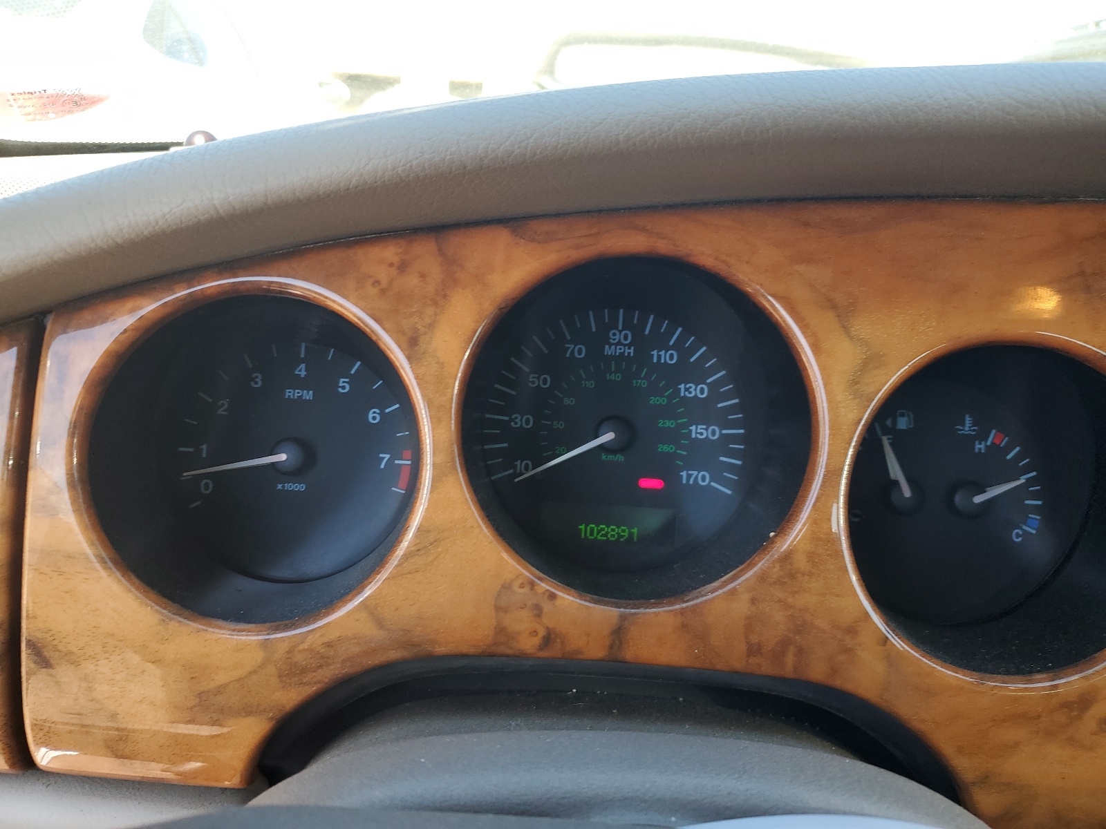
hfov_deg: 67.3
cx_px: 553
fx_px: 831
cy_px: 414
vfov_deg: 53.1
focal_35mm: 26
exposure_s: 1/189
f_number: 1.5
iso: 50
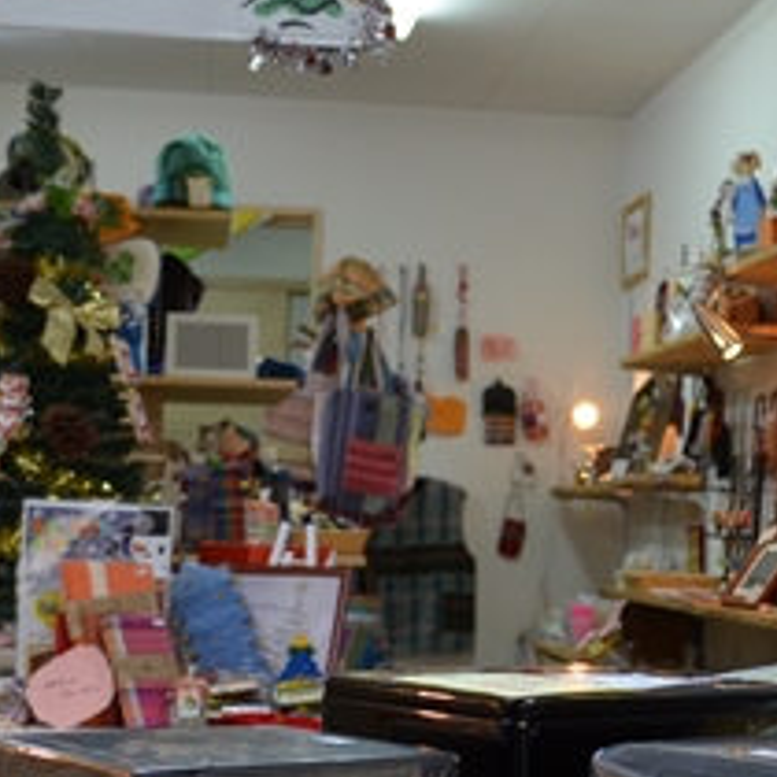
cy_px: 481
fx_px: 2235
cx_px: 672
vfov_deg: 19.7
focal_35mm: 88
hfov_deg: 19.4
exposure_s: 1/100
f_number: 5
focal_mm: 20
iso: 400
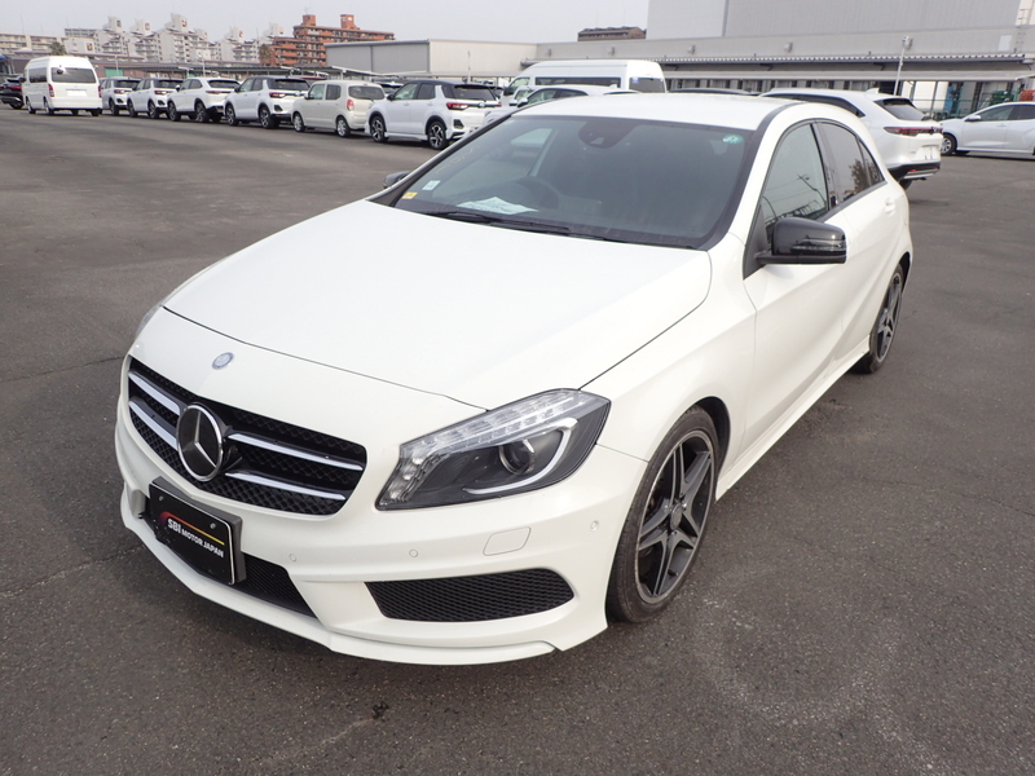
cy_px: 388
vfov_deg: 54.9
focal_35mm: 25
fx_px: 747
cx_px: 518
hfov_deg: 69.4
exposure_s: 1/800
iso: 100
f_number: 2.8
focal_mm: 4.5
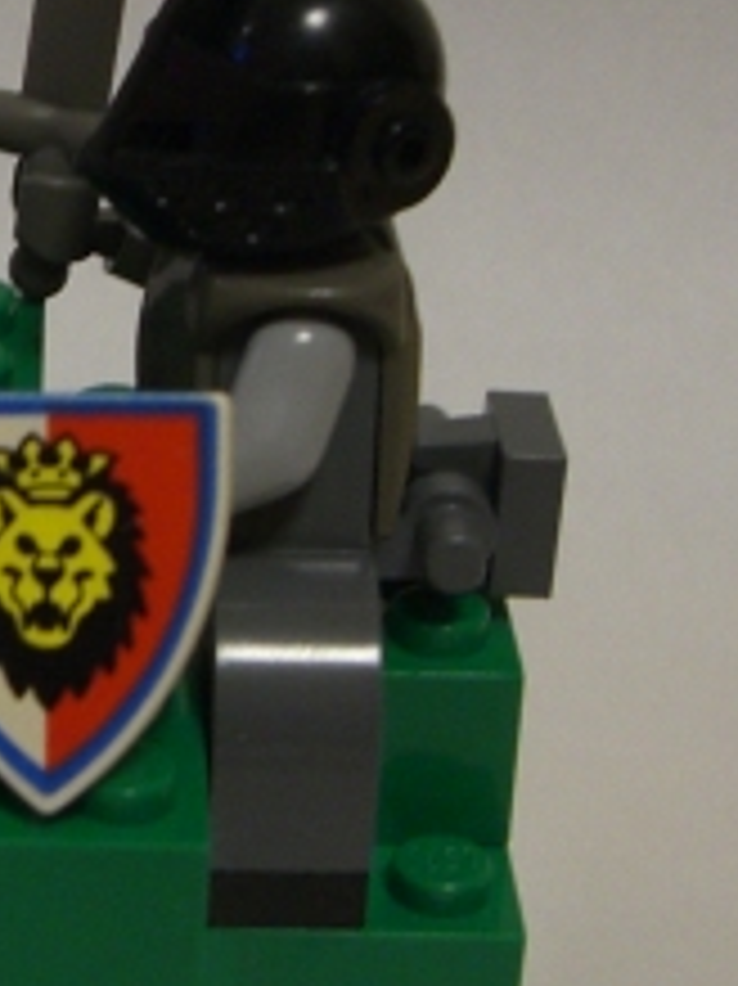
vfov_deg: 17.7
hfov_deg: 13.2
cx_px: 0
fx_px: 3158
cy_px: 351
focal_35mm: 111
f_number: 2.7
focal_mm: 6.2
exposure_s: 1/25
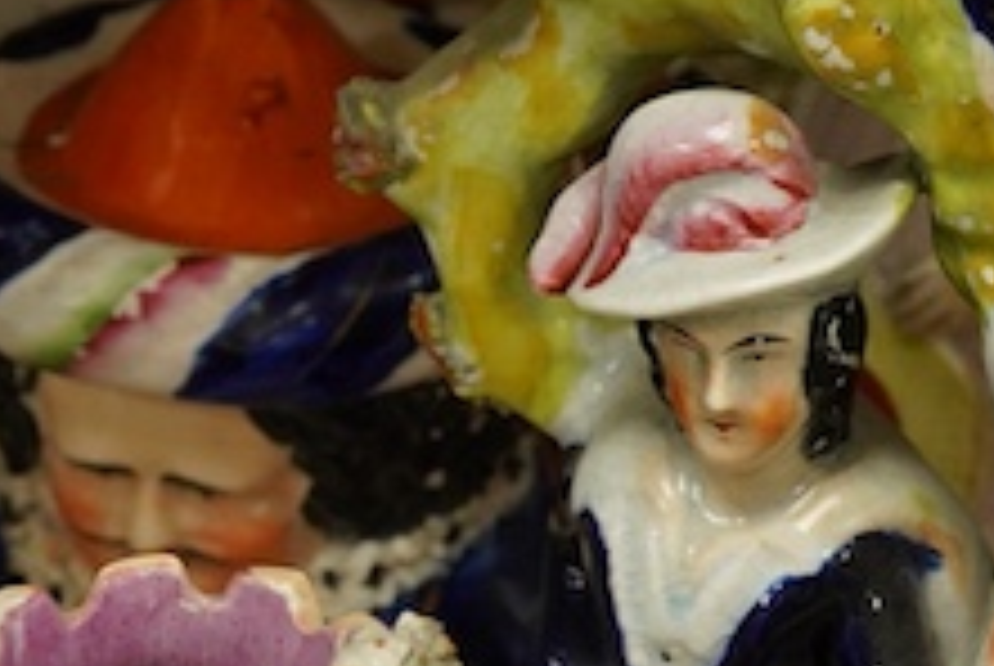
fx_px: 5059
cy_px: 432
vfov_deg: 7.5
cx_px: 67
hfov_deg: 11.1
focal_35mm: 183
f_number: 8
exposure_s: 1/125
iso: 1250
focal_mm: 30
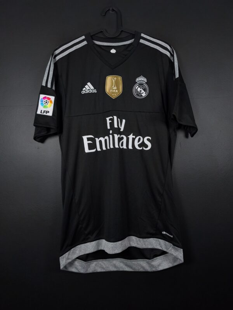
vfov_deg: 73.9
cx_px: 116
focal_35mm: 23
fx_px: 206
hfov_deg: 58.9
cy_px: 155
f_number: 1.6
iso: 400
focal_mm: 6.57
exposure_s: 1/160
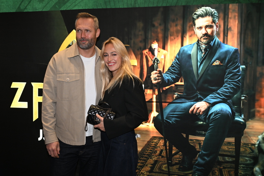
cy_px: 88
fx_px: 253
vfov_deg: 38.4
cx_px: 132
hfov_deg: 55.1
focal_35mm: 34
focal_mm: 34.5
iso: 2500
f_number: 4.5
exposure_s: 1/125
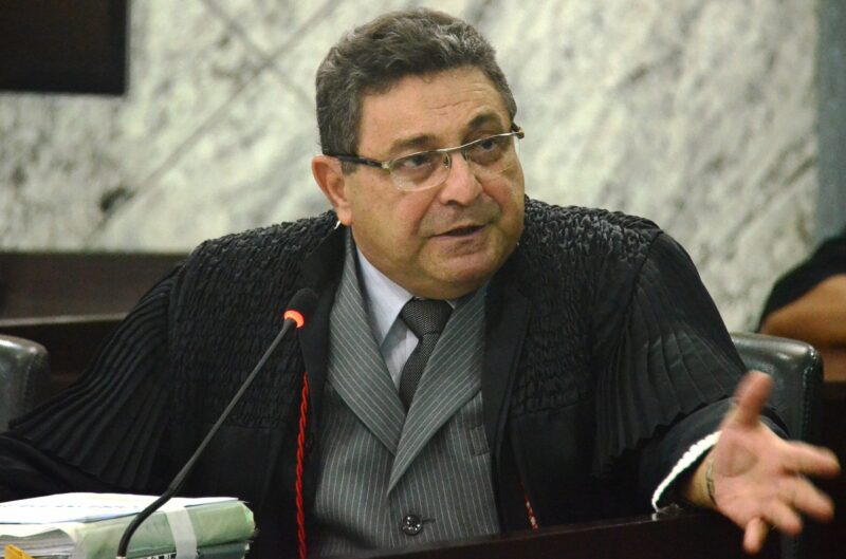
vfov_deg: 3.0
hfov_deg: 4.6
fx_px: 10548
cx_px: 423
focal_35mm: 450
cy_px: 280
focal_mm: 300
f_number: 5.6
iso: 5000
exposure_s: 1/50
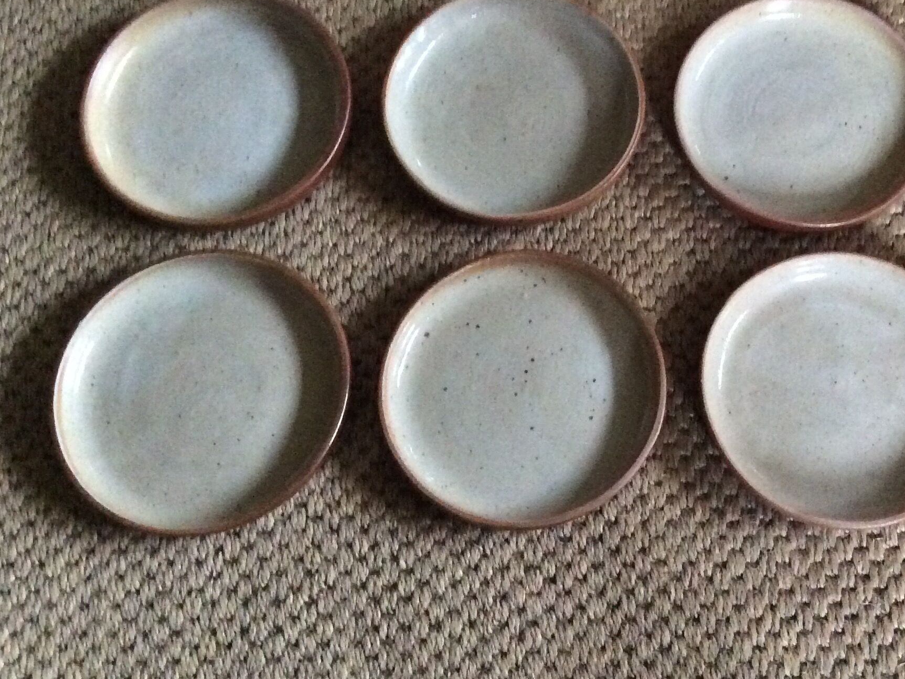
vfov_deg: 30.2
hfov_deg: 39.0
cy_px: 268
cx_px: 630
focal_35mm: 48
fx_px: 1255
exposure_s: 1/17
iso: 500
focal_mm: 3.3
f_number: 2.4
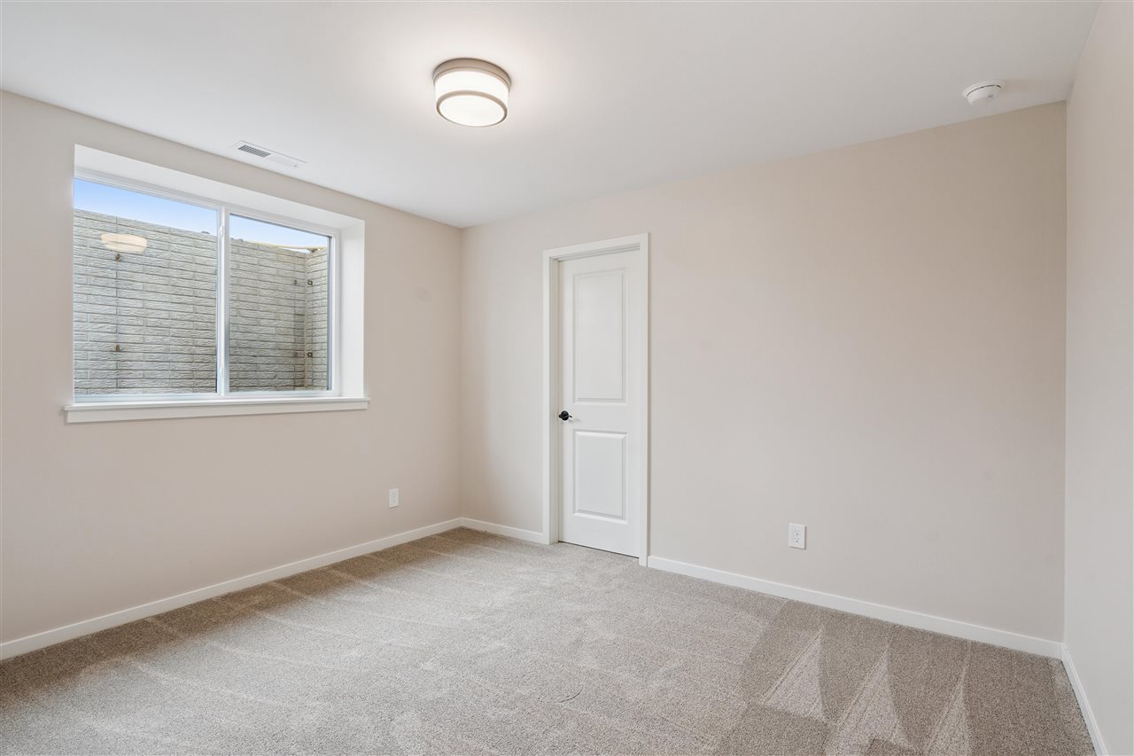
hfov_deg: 93.3
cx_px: 567
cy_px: 378
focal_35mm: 17
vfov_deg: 70.4
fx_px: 535
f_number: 8
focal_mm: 17
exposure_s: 1/15
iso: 400
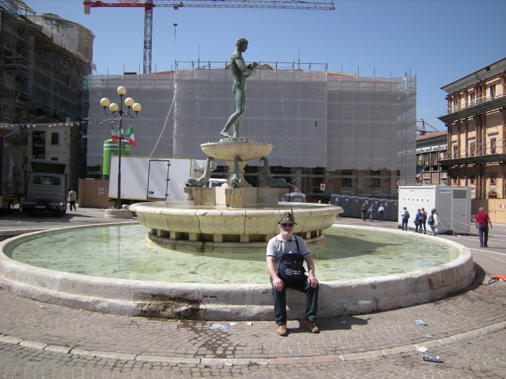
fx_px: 453
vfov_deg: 45.4
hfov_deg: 58.4
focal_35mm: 31
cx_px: 253
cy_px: 190
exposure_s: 1/264
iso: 64
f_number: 5.8
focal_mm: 5.3
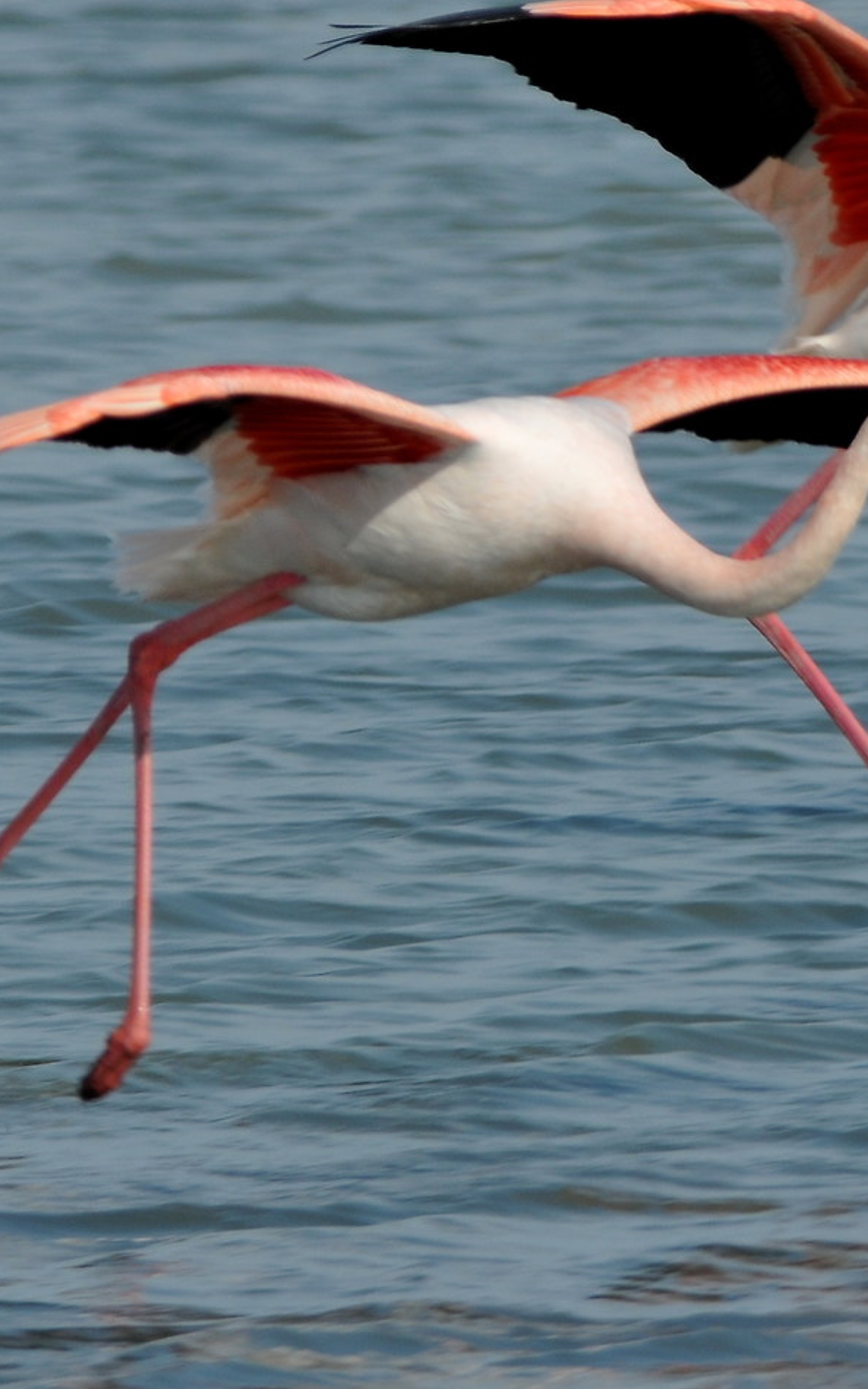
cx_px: 906
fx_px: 87557
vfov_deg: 0.9
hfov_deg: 0.6
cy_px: 276
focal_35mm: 2314
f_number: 10
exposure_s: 1/400
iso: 200
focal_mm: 600
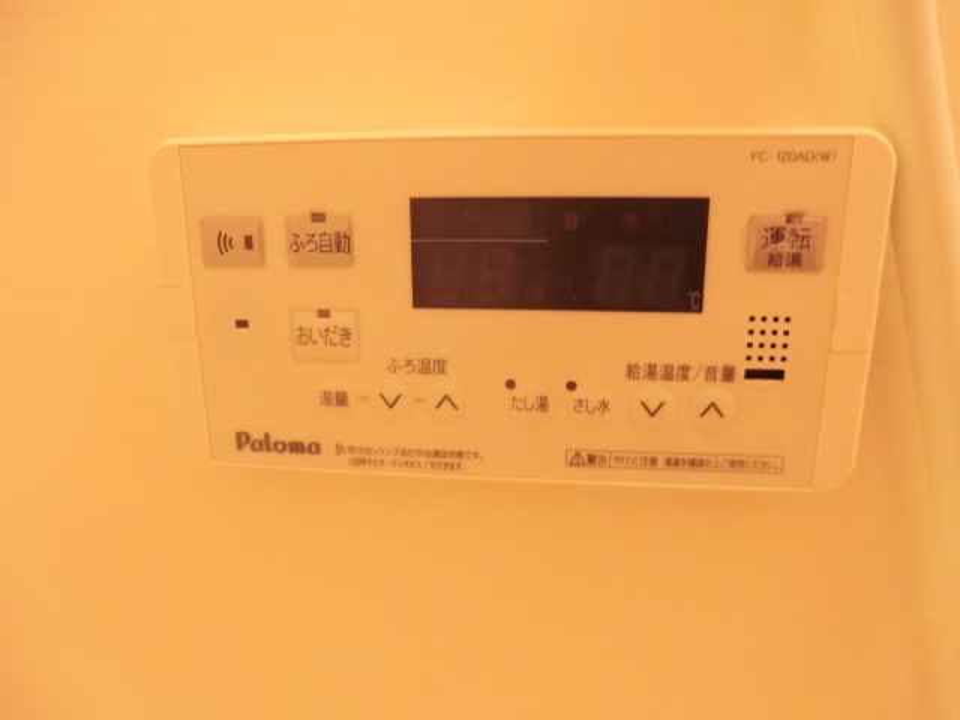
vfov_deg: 56.8
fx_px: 666
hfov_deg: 71.6
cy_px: 360
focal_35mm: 24
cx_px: 480
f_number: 3.2
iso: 800
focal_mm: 4.3
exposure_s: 1/30
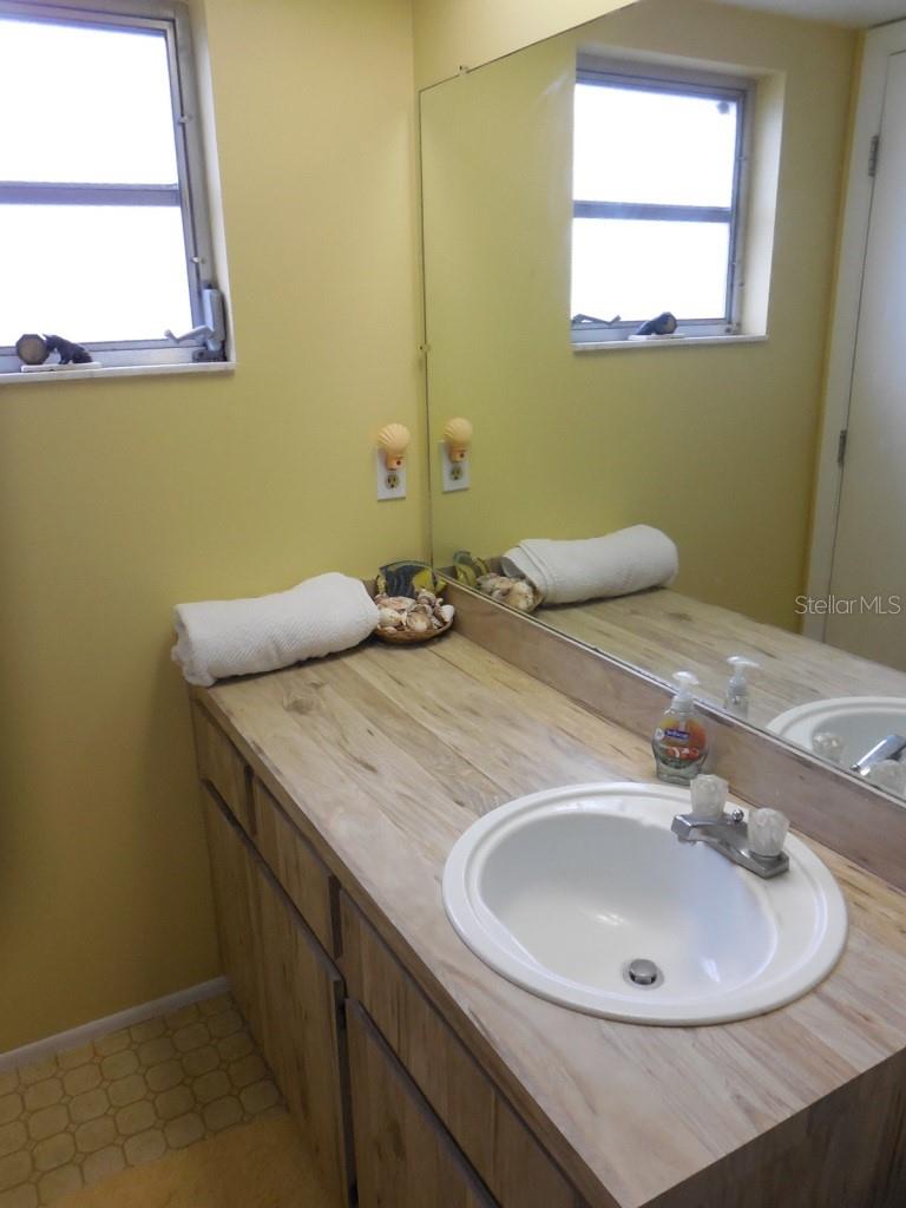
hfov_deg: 53.1
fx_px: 907
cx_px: 453
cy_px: 604
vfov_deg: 67.3
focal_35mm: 26
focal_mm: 4.6
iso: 280
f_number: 3.5
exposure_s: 1/30
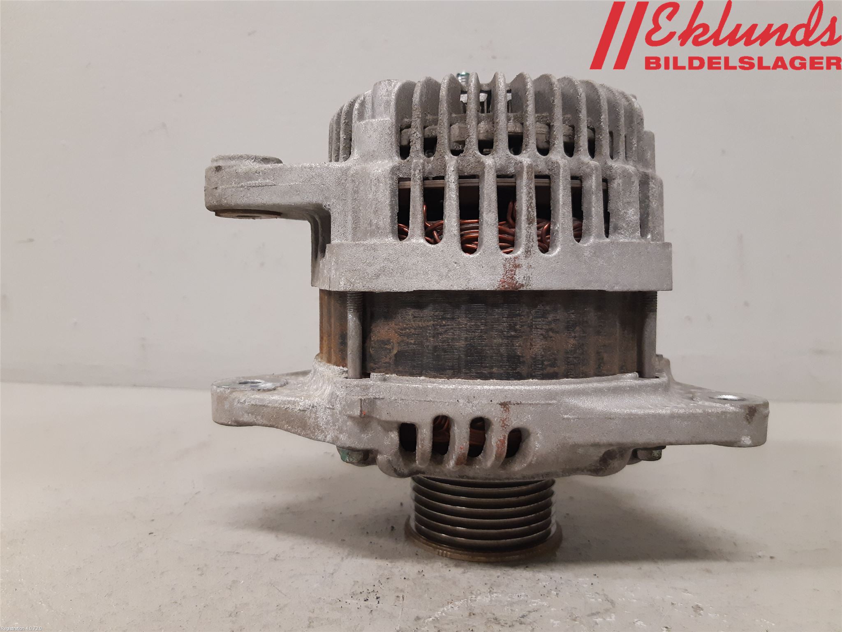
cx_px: 421
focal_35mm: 26
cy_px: 316
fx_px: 632
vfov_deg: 53.1
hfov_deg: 67.3
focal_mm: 3.93
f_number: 1.7
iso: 200
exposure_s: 1/50
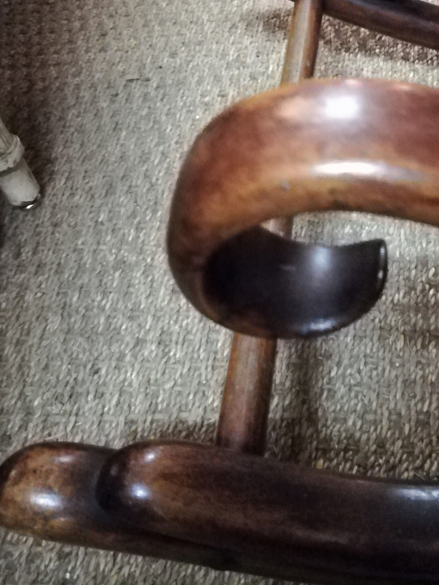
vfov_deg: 41.2
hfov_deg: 32.2
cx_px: 339
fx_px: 744
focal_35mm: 44
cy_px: 120
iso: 3200
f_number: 2.2
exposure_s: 1/14.3
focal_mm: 3.83
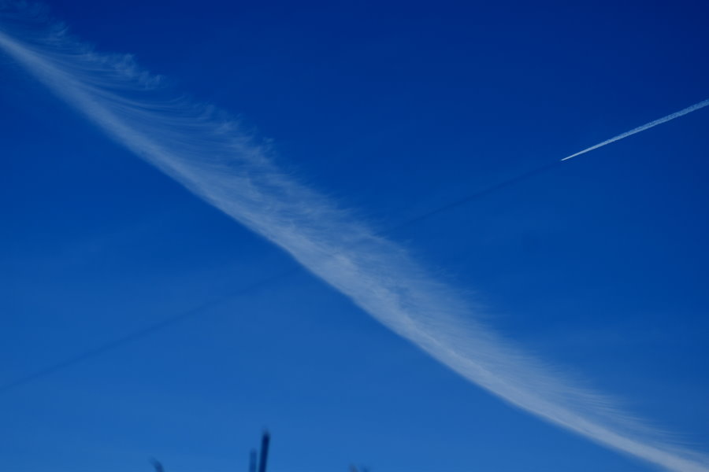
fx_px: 2068
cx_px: 354
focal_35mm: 105
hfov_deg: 19.5
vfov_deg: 13.0
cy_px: 236
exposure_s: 1/1250
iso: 100
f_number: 5.6
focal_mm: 70
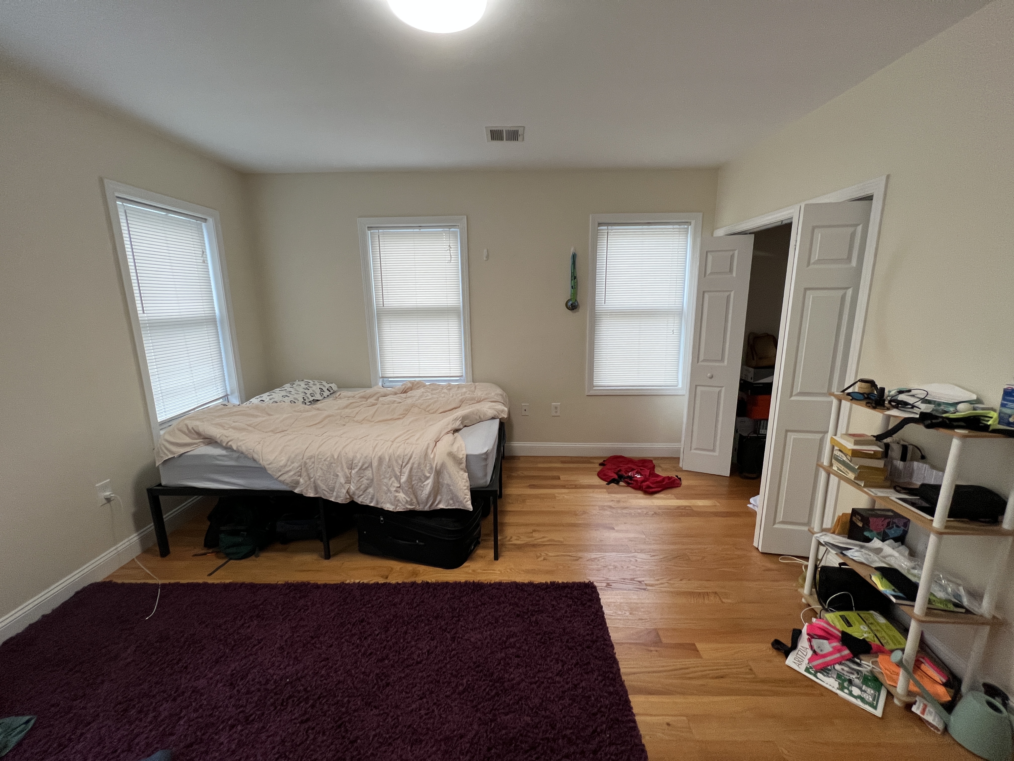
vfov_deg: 89.9
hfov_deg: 106.2
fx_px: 381
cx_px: 507
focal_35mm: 13
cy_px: 380
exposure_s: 1/120
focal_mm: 1.57
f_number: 1.8
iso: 200
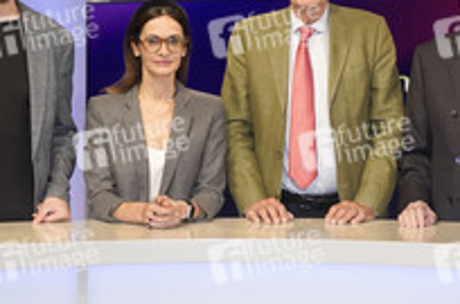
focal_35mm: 82
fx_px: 1045
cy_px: 88
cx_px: 297
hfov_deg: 24.7
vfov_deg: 16.5
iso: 2000
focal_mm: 37
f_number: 5.6
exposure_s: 1/160
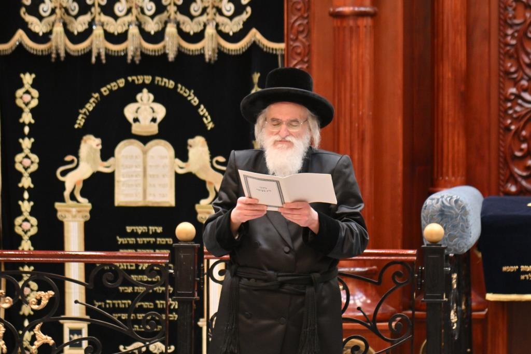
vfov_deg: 7.6
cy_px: 177
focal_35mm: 180
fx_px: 2654
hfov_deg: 11.4
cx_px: 266
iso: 800
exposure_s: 1/200
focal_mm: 120
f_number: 4
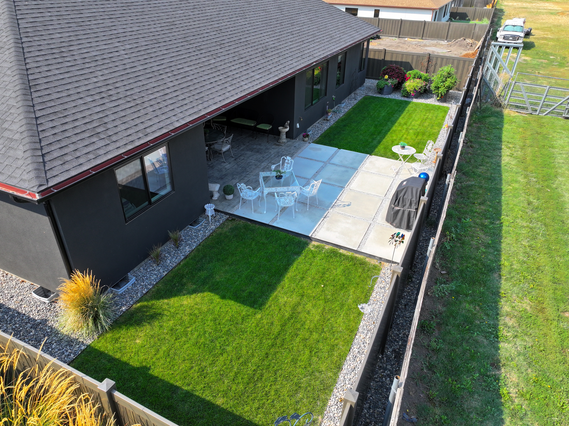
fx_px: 394
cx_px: 284
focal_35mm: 24
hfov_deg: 71.6
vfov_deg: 56.8
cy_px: 213
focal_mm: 12.29
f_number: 2.8
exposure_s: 1/1000
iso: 150
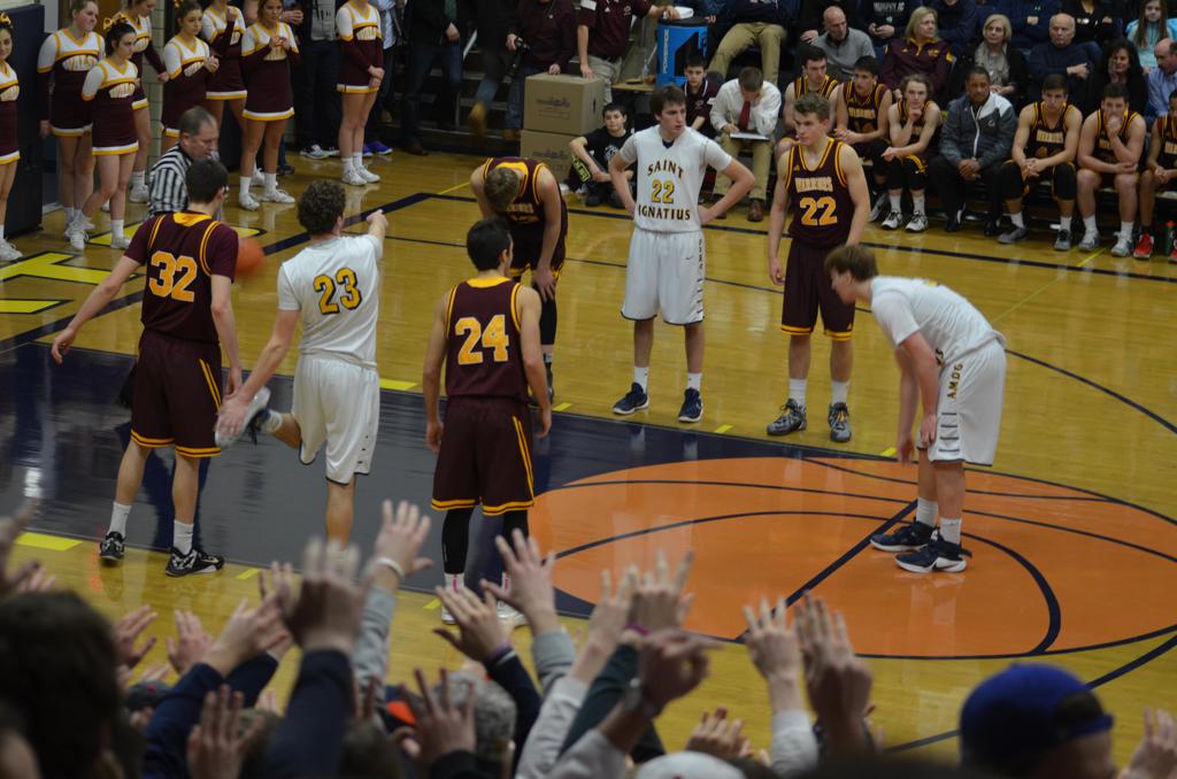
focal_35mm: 105
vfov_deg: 13.0
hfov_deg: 19.5
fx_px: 3425
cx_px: 588
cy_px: 390
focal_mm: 70
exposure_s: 1/40
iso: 500
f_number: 4
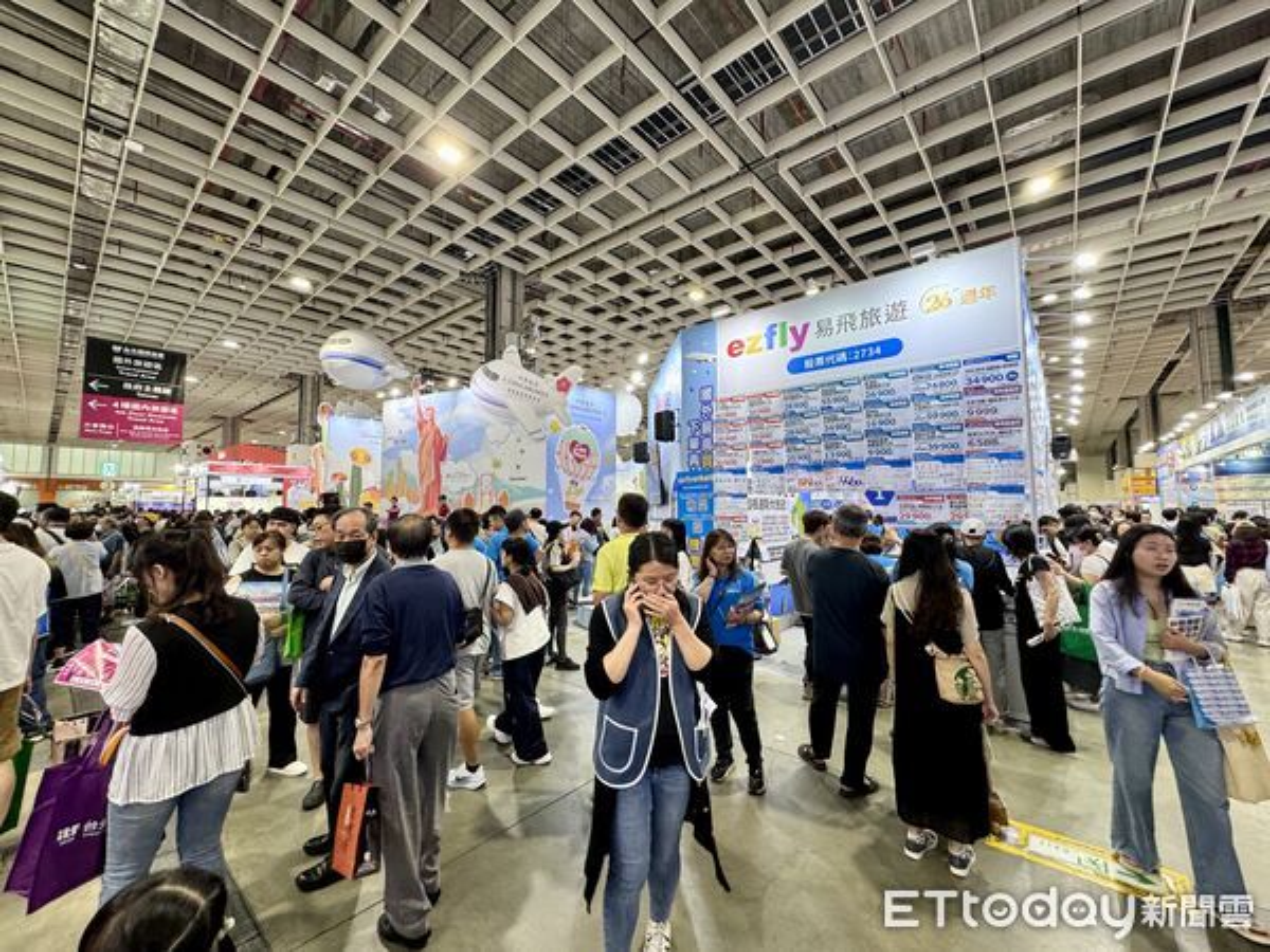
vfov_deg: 85.7
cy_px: 476
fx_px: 514
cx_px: 635
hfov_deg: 102.1
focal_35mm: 14
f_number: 2.2
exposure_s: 1/60
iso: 200
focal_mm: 2.22
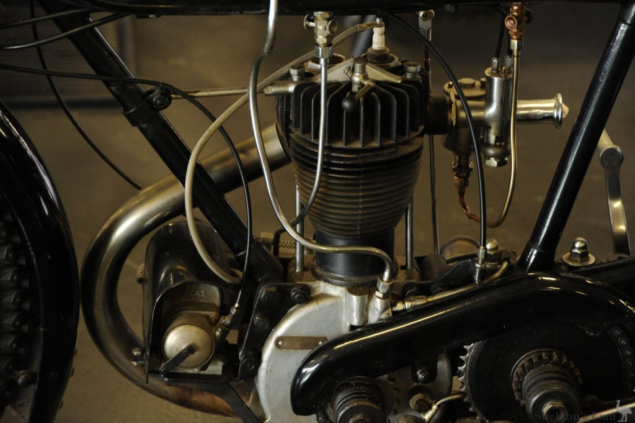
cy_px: 212
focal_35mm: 120
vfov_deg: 11.4
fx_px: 2115
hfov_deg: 17.1
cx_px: 318
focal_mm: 120
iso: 2000
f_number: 5.6
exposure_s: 1/20
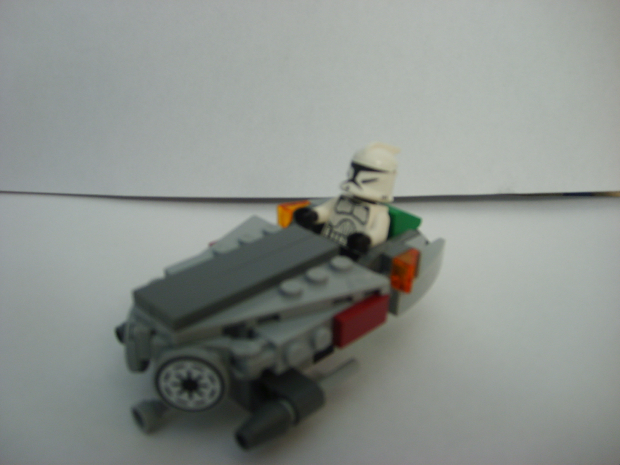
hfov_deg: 52.6
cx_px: 310
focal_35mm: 35
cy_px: 232
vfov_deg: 40.7
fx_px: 627
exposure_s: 1/6
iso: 50
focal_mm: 5.8
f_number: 2.8
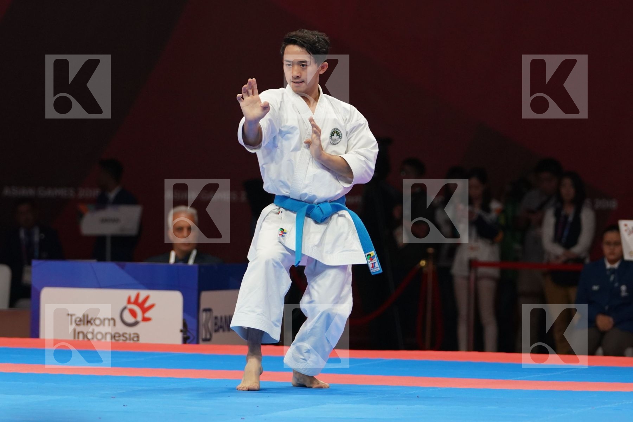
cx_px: 316
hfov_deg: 8.0
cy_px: 211
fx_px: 4536
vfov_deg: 5.3
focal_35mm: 258
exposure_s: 1/500
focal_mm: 172
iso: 2000
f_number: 4
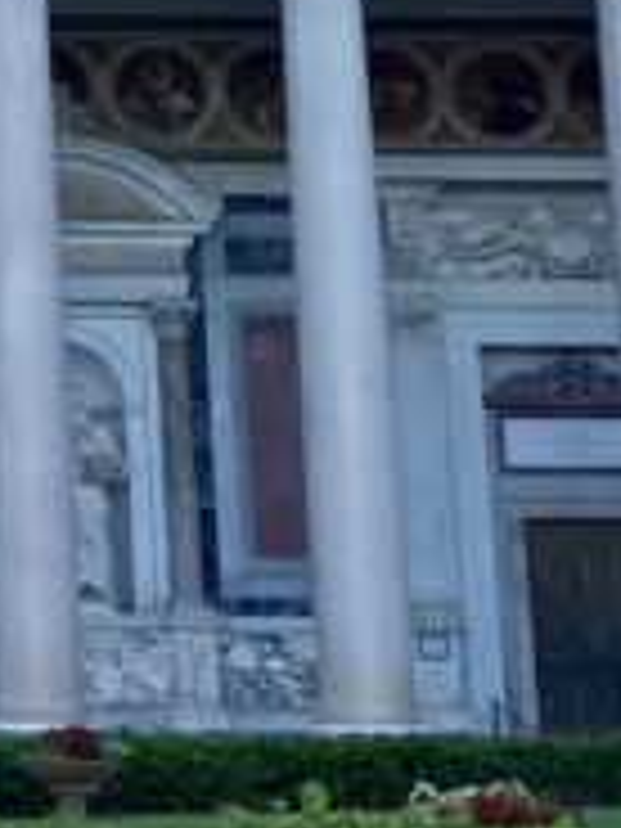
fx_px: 2703
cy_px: 4
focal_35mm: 113
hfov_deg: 12.1
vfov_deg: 17.0
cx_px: -472
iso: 32
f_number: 1.8
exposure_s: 1/981
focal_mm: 4.25
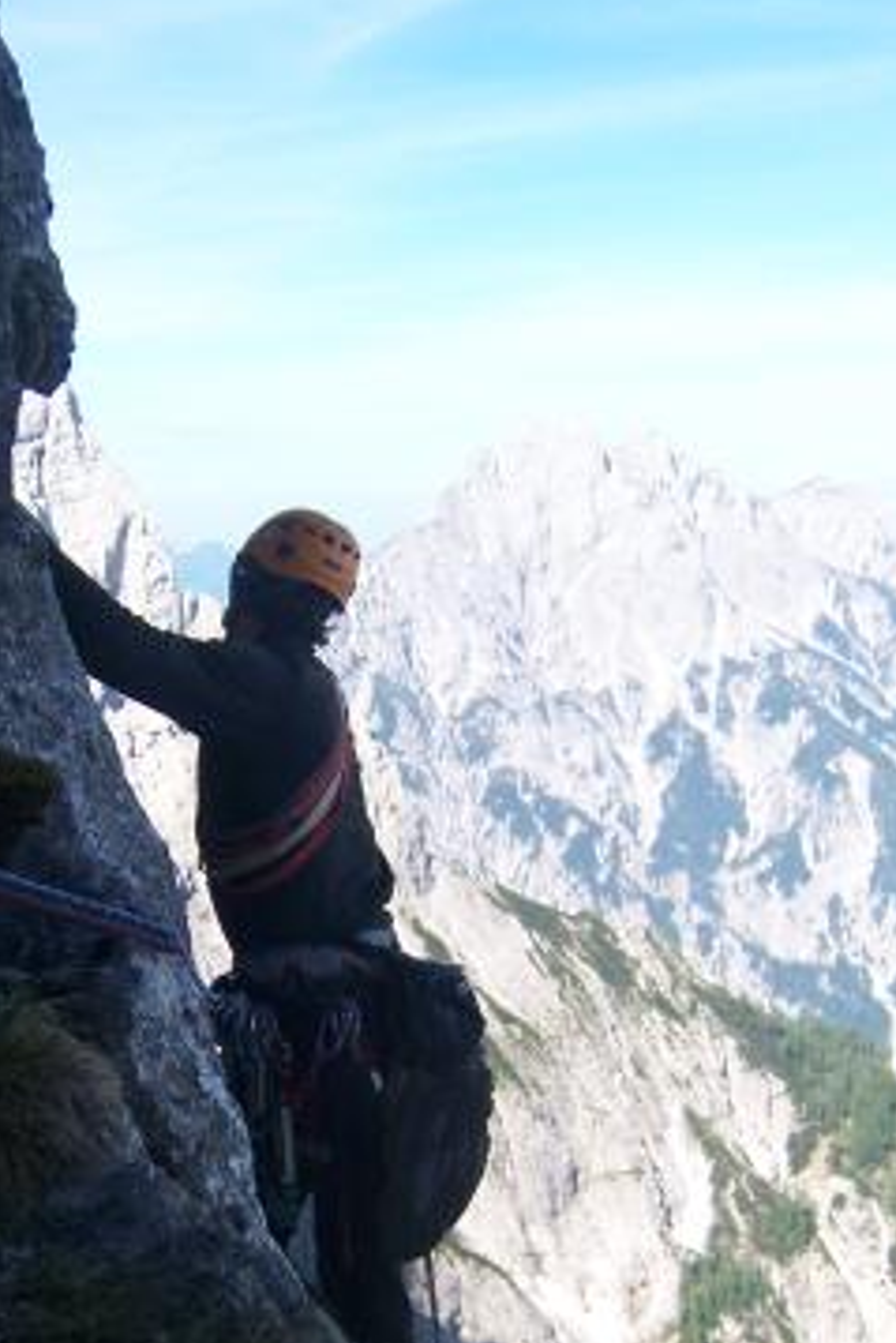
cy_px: 863
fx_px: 2499
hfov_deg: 20.2
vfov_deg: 29.9
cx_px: 283
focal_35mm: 67
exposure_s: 1/640
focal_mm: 6
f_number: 2.8
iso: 80
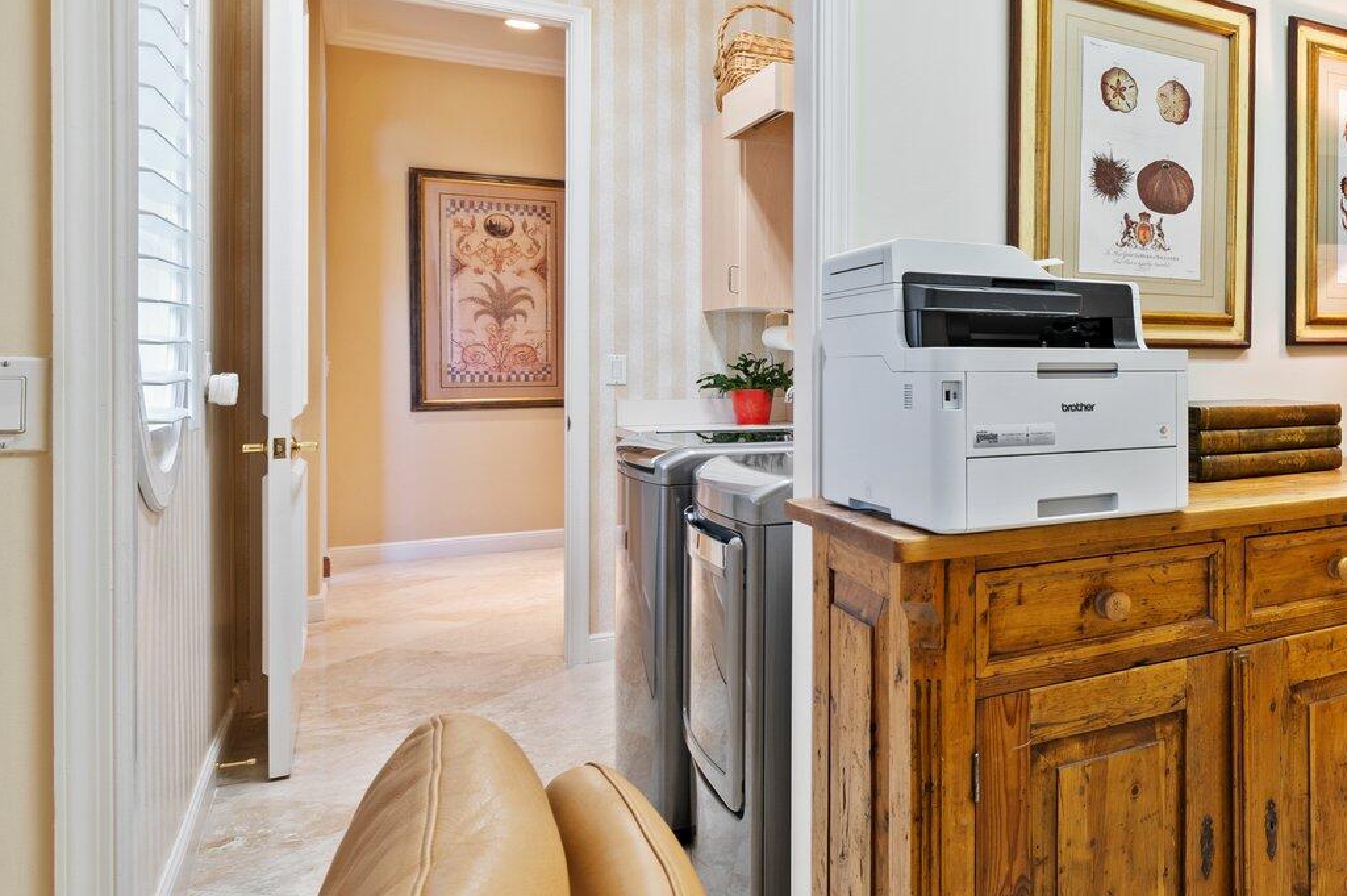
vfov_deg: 46.1
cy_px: 371
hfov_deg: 54.4
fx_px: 1047
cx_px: 1280
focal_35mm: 28
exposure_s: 1/1.25
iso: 200
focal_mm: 14
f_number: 8
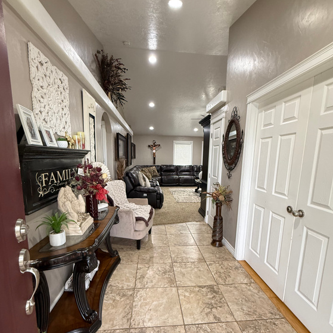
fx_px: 185
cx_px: 167
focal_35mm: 17
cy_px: 186
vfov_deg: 83.6
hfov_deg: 84.0
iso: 500
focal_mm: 2.22
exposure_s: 1/60
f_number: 2.2
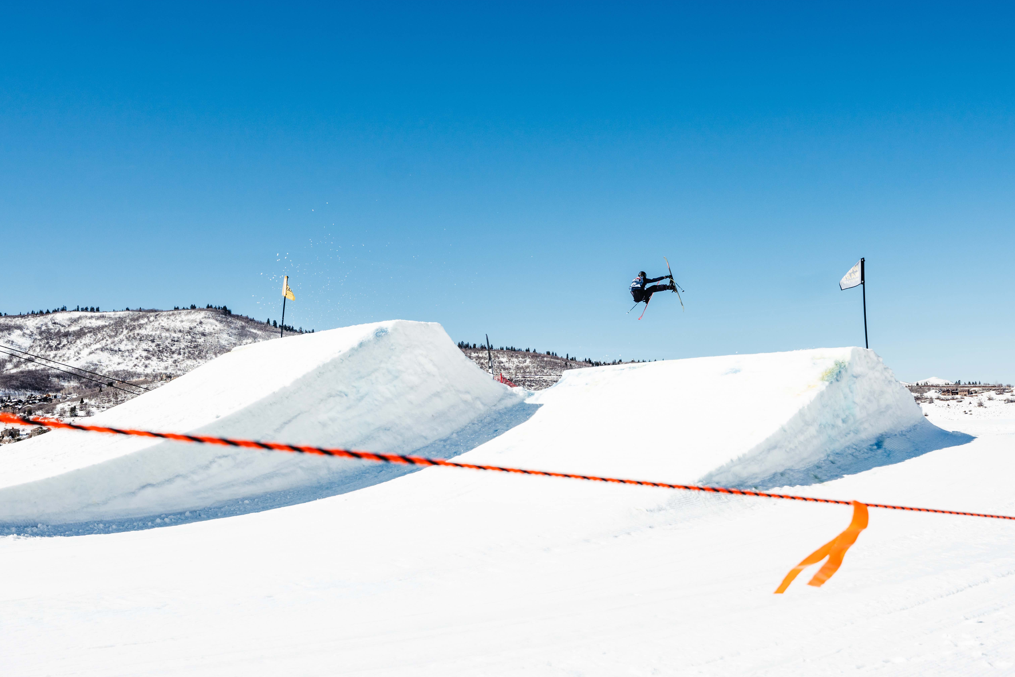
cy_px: 344
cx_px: 512
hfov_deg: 54.4
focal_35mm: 35
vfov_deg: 37.8
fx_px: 987
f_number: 5.6
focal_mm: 22.8
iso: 125
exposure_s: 1/1600
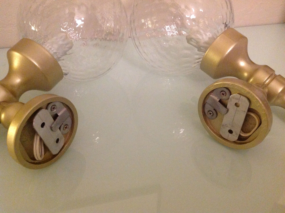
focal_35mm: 35
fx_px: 288
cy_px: 106
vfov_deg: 40.6
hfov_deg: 52.7
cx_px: 142
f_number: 2.4
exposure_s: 1/17
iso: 640
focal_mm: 4.28
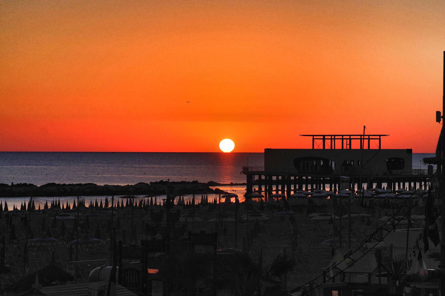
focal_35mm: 128
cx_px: 222
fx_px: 1575
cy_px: 148
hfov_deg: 16.1
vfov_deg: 10.7
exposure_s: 1/5000
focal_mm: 85
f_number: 4
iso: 400
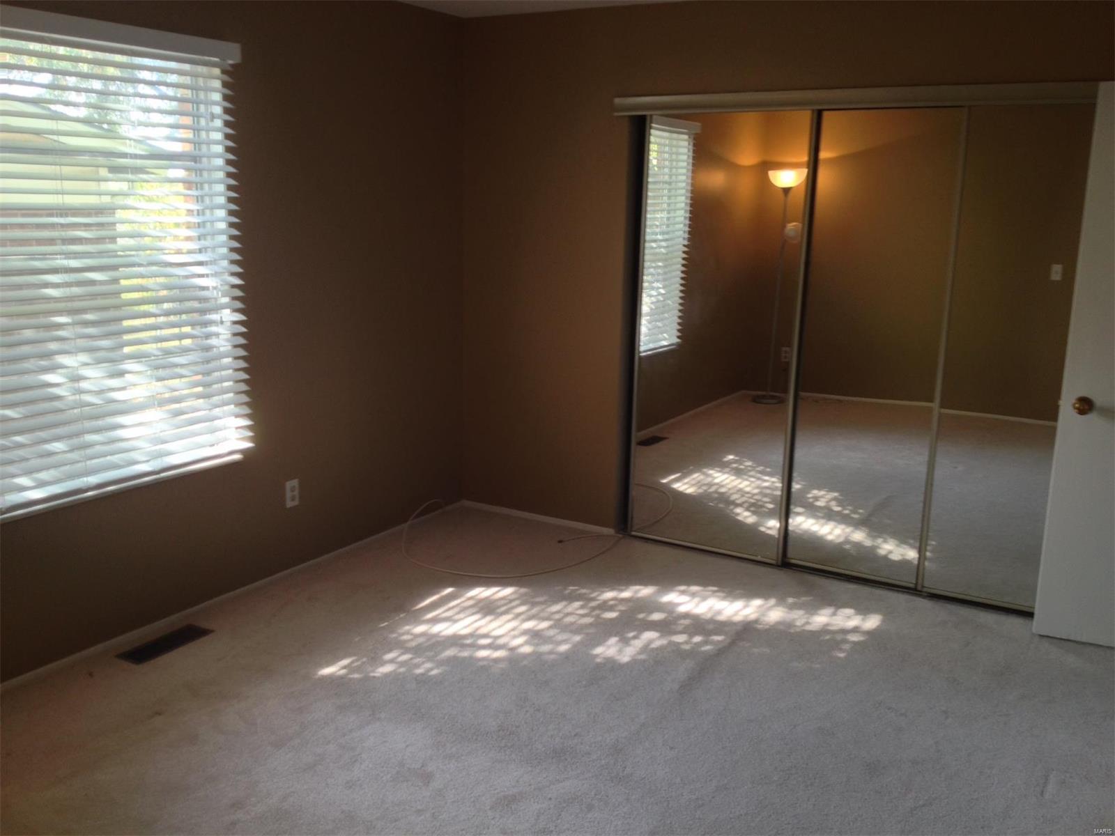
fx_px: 1127
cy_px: 418
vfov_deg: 40.7
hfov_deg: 52.6
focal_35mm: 35
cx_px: 558
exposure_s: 1/40
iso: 64
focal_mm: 4.28
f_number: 2.4
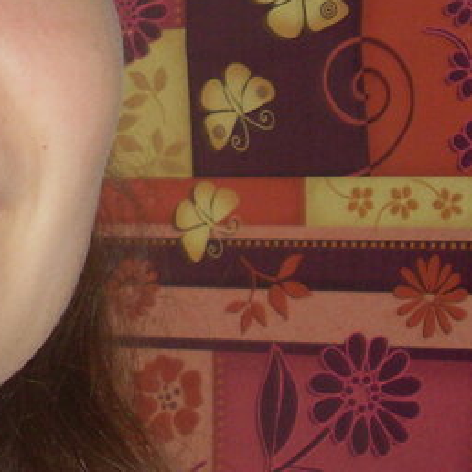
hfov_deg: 10.9
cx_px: -188
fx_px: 2407
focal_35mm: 156
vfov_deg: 11.1
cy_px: -37
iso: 100
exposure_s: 1/45
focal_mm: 6.3
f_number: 3
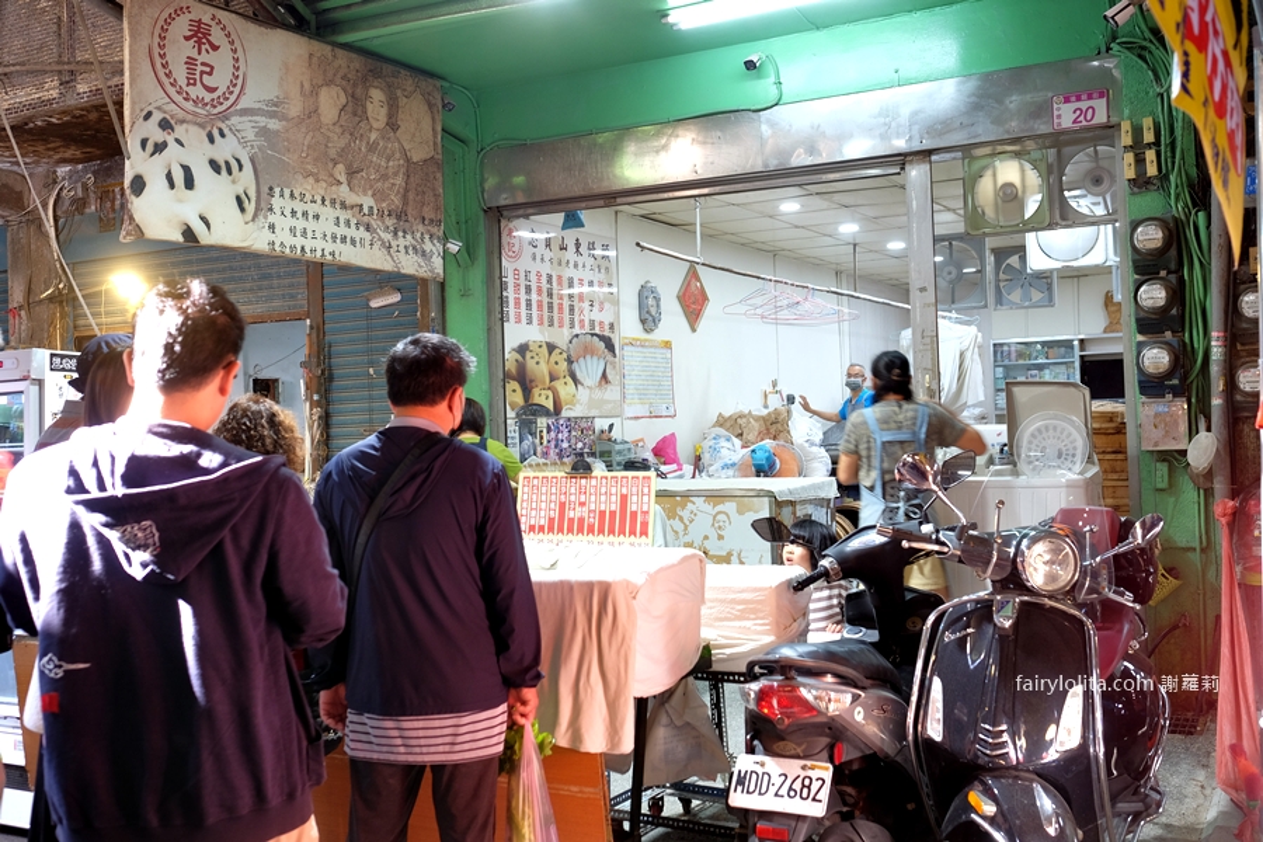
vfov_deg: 37.9
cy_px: 421
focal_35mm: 35
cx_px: 632
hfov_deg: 54.4
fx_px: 1228
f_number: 3.6
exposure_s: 1/28
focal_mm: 23
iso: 500
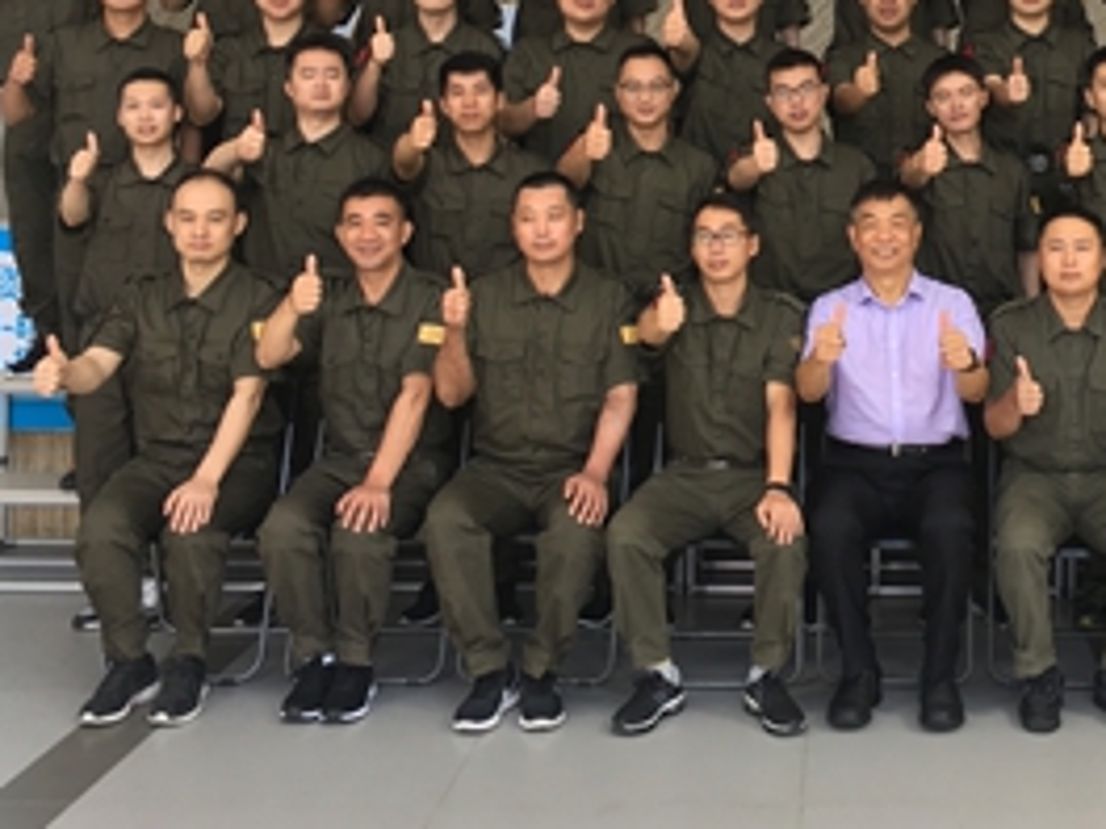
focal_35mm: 55
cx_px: 888
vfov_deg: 25.9
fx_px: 1757
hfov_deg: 33.9
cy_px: 132
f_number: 2.2
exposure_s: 1/50
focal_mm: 4.15
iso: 25
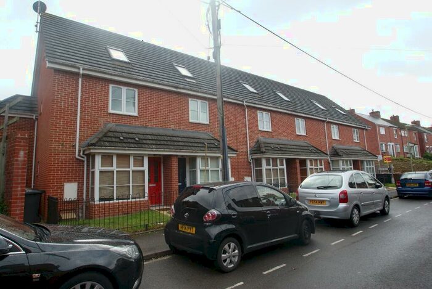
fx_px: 270
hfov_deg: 77.2
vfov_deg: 56.3
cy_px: 144
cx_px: 216
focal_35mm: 22
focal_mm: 15
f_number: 9
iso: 100
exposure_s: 1/80
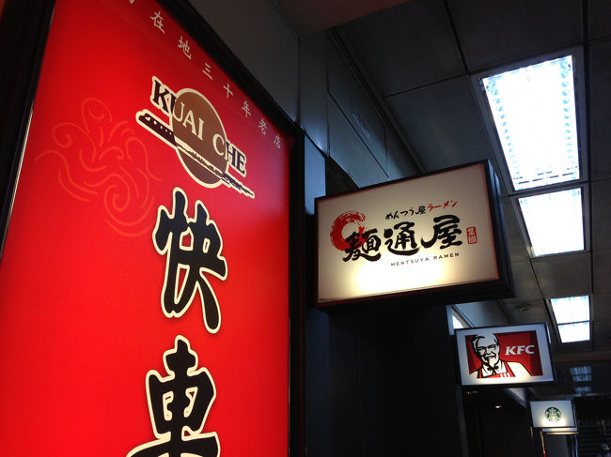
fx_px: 582
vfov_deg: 42.9
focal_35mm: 33
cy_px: 228
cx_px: 306
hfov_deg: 55.4
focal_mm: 4.13
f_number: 2.4
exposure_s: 1/40
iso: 64
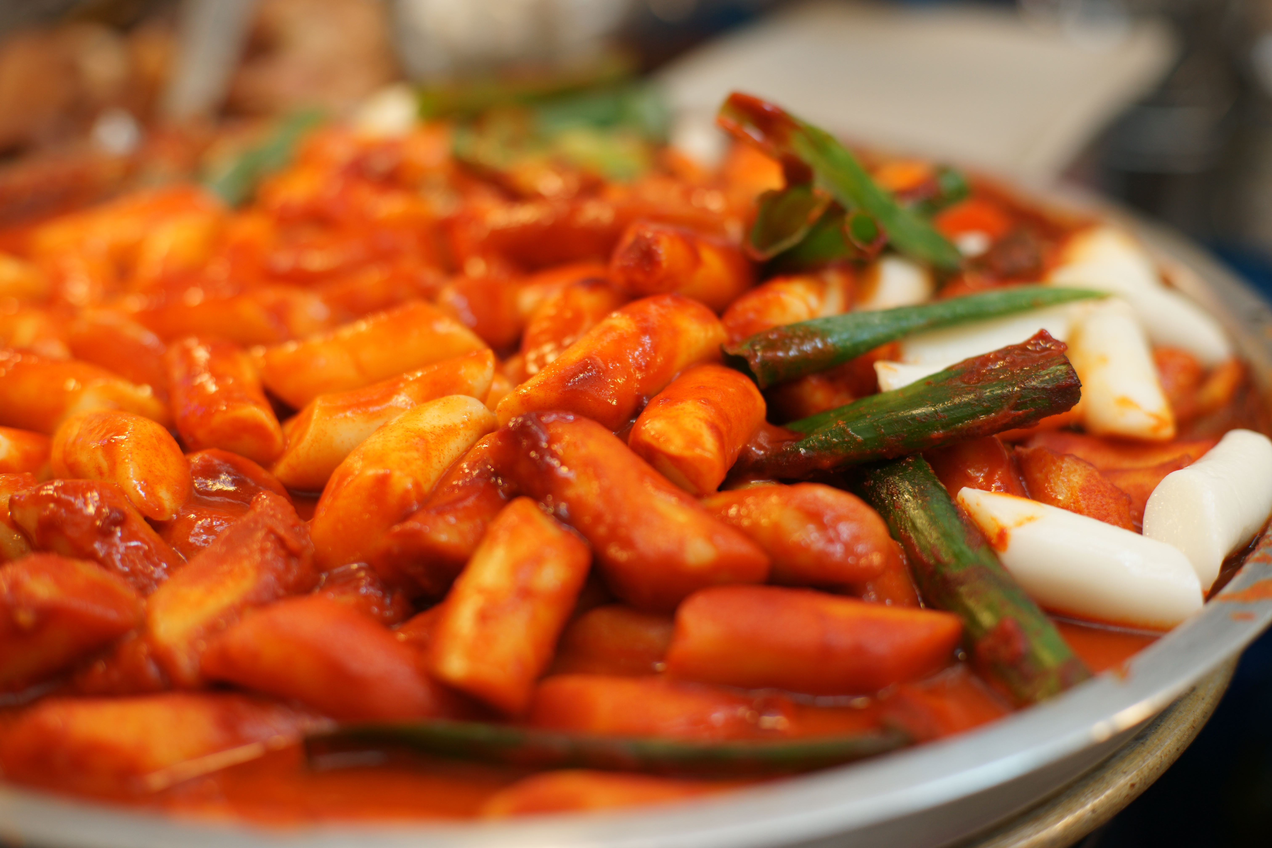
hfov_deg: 39.6
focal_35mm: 50
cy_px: 424
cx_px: 636
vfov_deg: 27.0
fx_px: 1767
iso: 200
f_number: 2.5
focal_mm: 50
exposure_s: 1/250
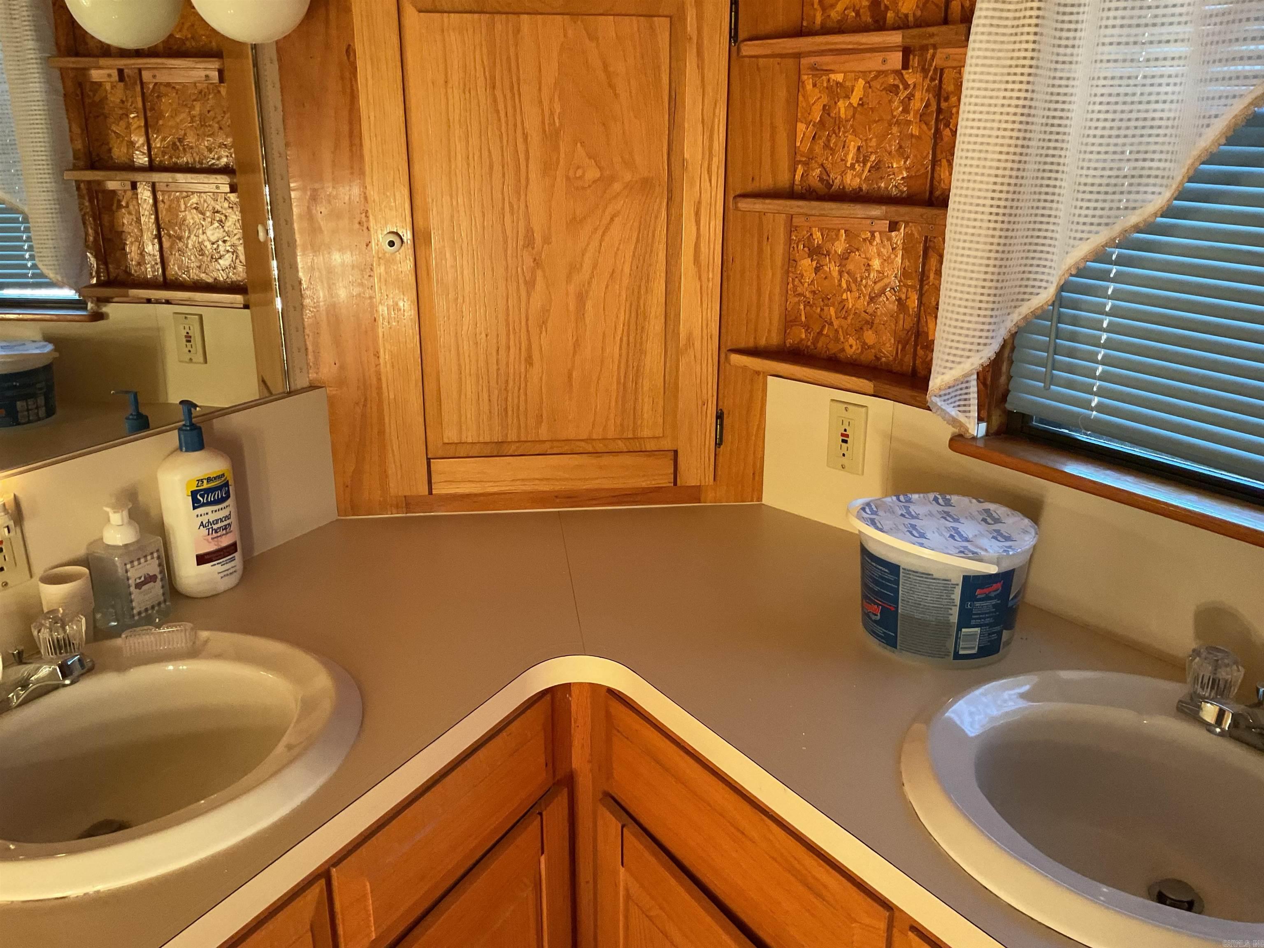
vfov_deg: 48.2
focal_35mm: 29
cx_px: 632
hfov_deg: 61.7
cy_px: 474
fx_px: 1059
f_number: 1.8
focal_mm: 3
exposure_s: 1/60
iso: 160
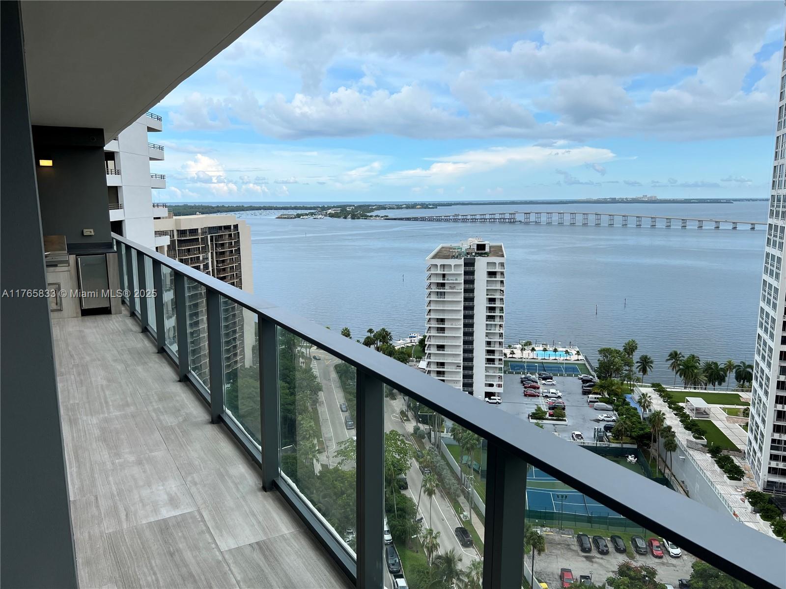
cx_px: 393
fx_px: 590
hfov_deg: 67.3
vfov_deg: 53.1
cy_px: 294
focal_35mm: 26
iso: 50
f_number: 1.5
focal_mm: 5.7
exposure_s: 1/3077
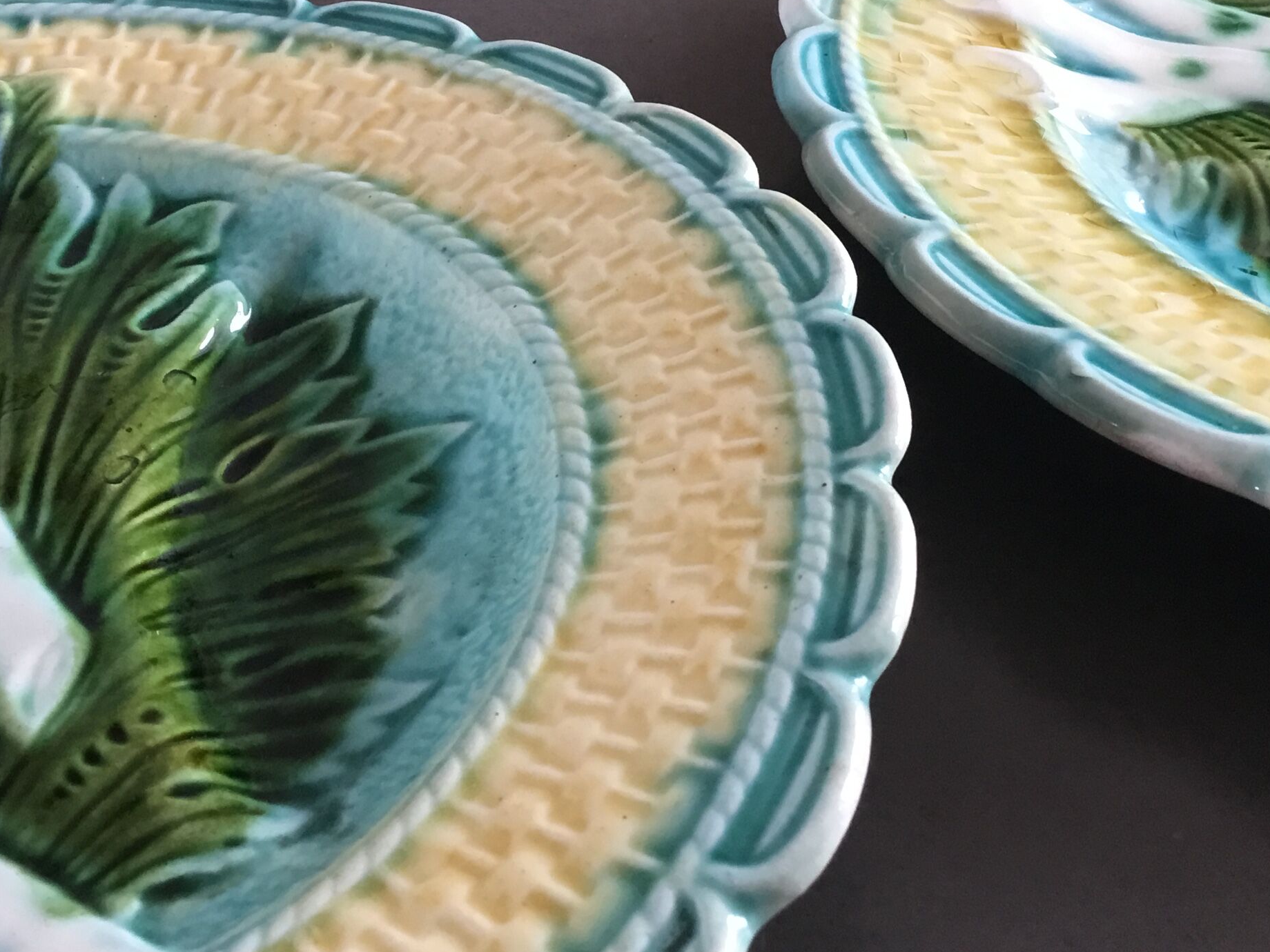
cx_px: 550
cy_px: 328
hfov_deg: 34.9
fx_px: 2018
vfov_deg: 26.4
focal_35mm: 55
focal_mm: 3.3
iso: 100
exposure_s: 1/33
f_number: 2.4
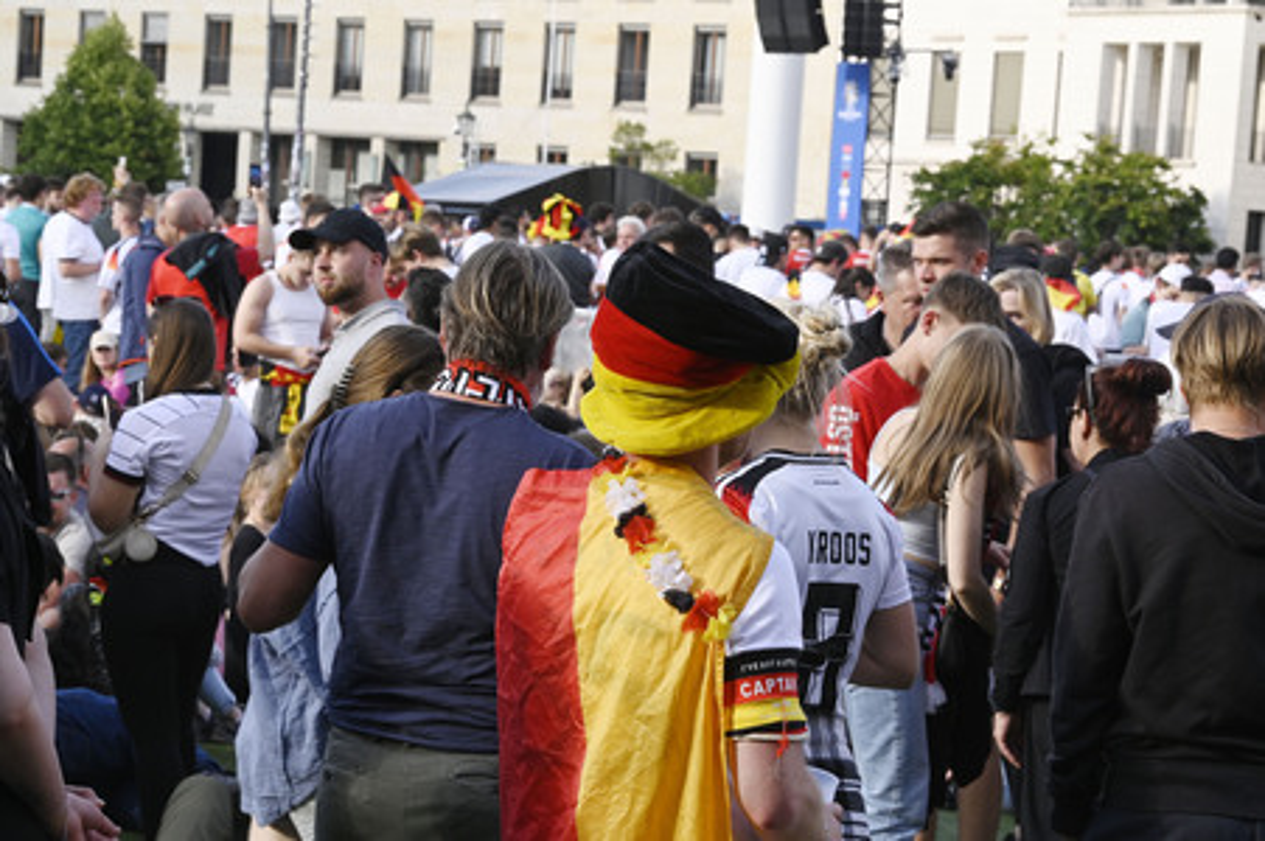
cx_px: 632
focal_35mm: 116
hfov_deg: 17.7
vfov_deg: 11.8
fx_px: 4073
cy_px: 420
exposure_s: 1/320
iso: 1250
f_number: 16
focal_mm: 116
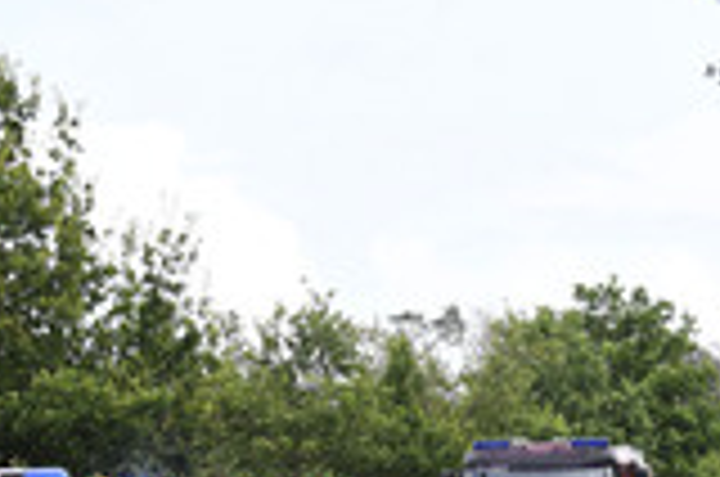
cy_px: 644
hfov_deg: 9.1
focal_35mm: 226
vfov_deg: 6.0
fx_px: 4511
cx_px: 335
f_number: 5
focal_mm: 80
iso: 2000
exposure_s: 1/3200
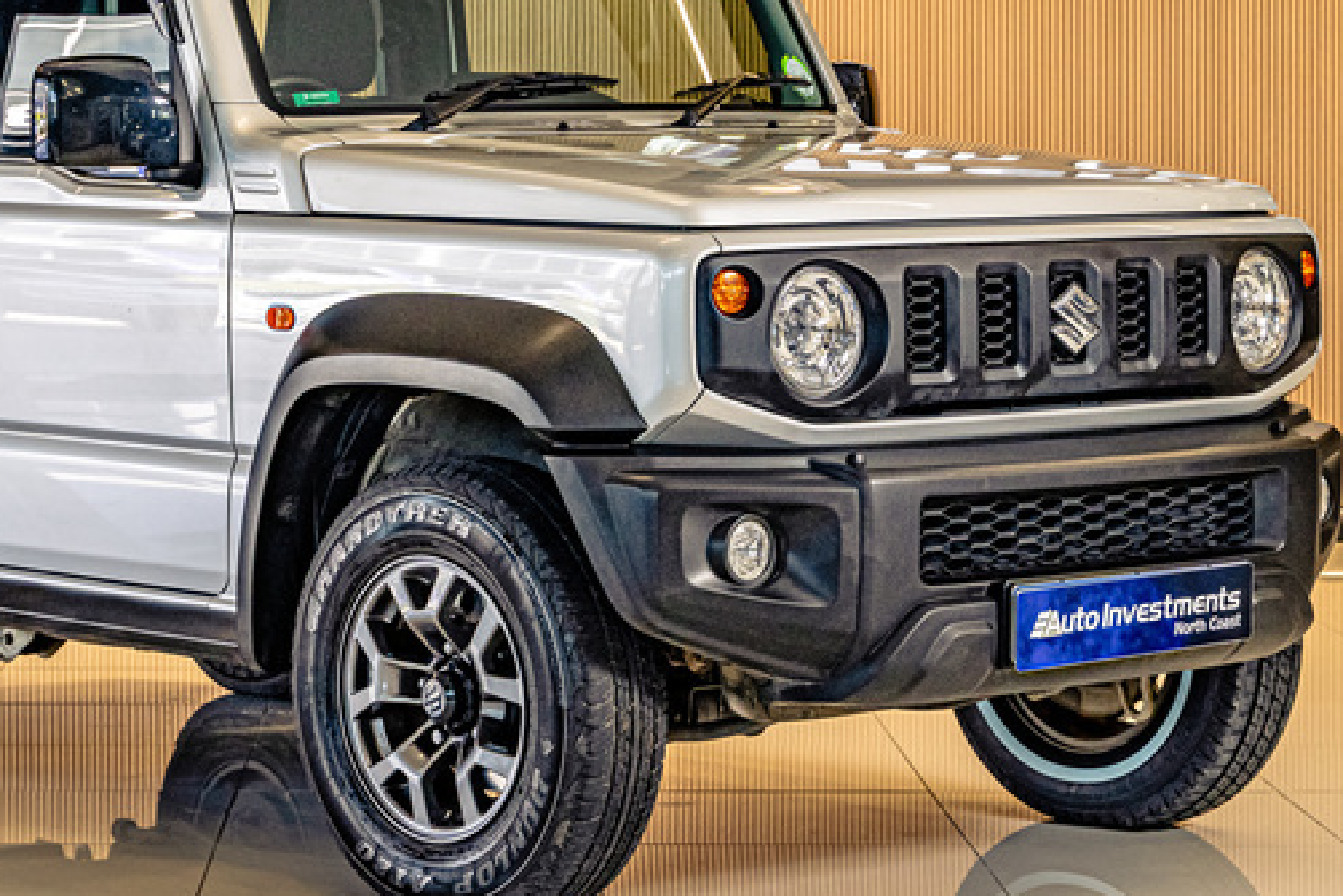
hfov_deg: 18.5
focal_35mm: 110
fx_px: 4105
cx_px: 451
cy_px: 217
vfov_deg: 12.4
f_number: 5.6
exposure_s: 1/200
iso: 1250
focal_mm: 54
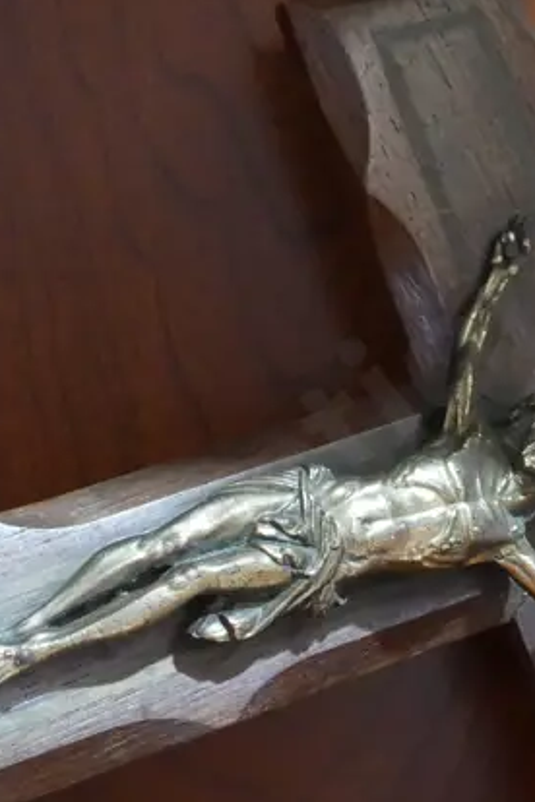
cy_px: 534
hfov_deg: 12.7
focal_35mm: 108
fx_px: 2407
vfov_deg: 18.9
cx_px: 221
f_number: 4.6
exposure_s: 1/60
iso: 2500
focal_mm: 21
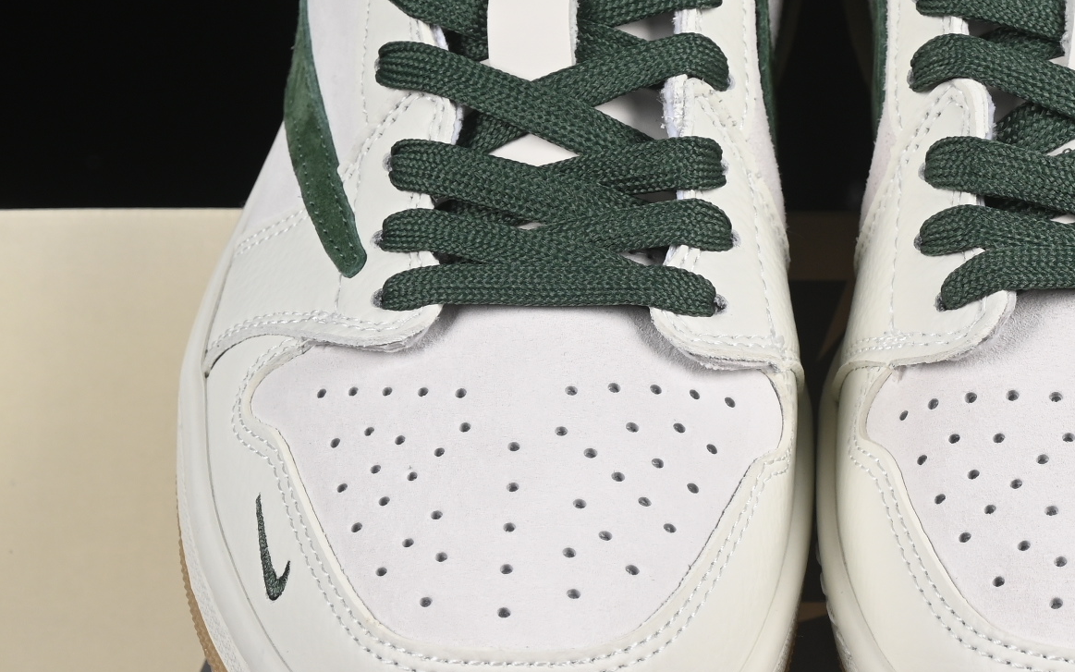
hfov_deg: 11.4
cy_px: 329
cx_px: 812
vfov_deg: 7.2
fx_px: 5362
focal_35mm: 183
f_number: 8
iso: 160
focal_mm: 50
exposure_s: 1/80
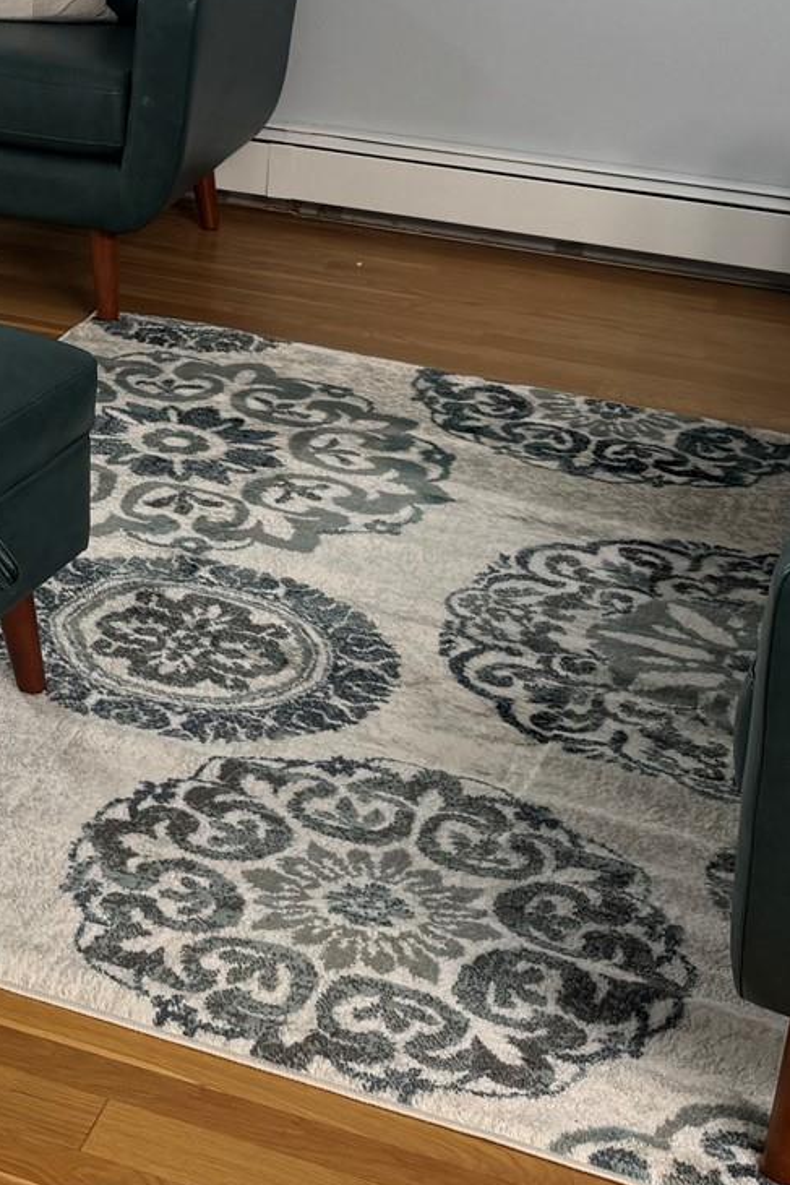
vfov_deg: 27.0
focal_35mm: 70
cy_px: -49
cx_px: -165
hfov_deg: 18.4
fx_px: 2303
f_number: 1.78
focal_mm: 6.76
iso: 64
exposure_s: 1/121
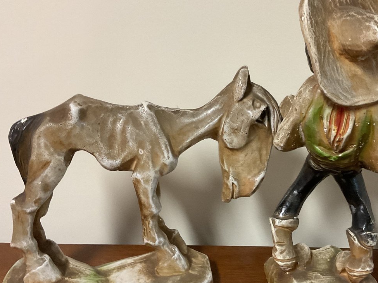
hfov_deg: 41.5
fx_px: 491
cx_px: 252
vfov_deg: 32.1
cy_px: 157
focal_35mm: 45
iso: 250
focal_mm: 3
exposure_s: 1/60
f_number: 1.8
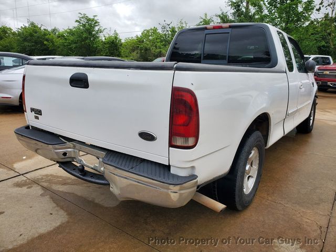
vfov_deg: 53.1
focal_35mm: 26
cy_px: 126
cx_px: 168
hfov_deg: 67.3
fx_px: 252
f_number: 2.4
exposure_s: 1/854
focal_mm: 4.3
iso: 50
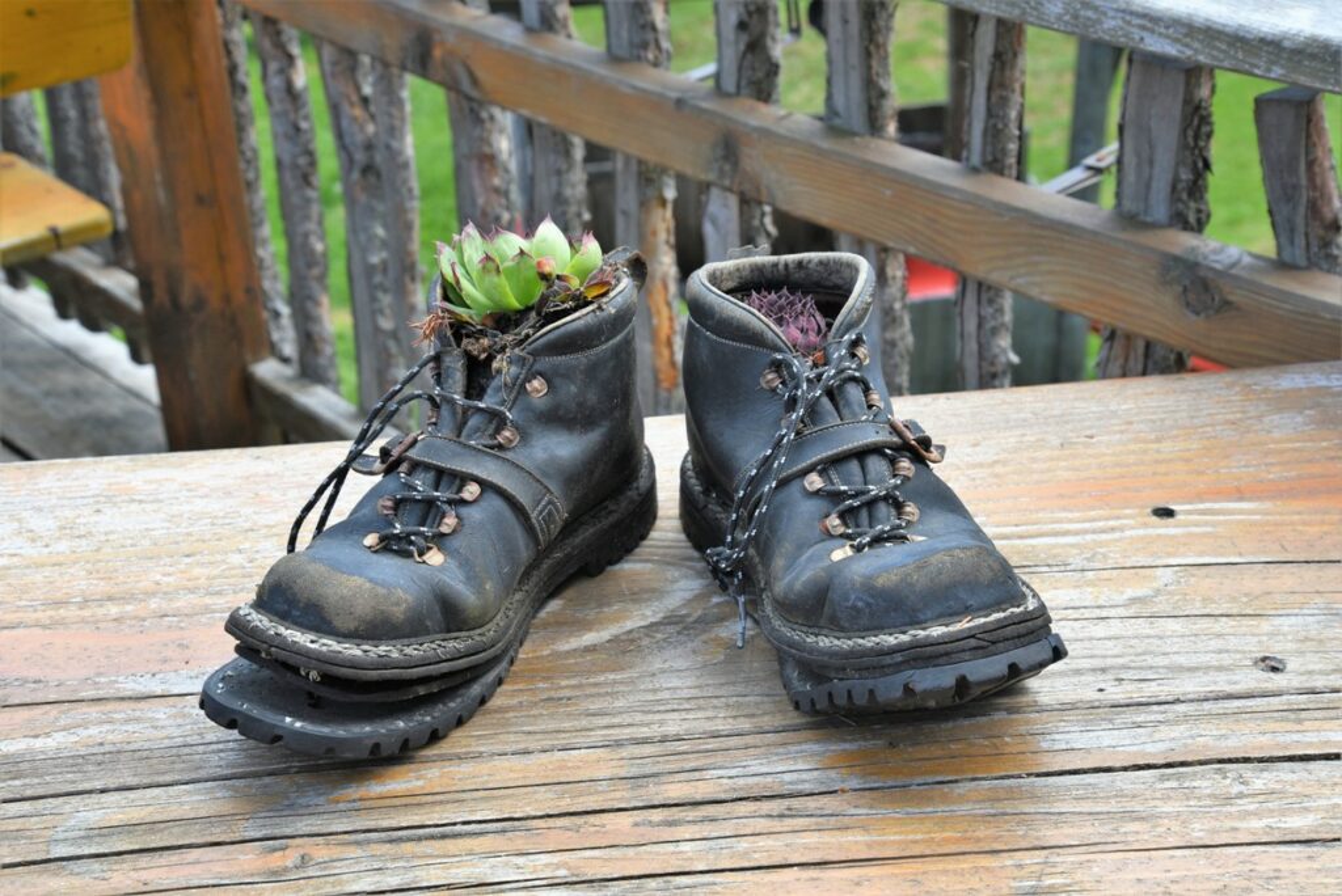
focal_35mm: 52
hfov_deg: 38.2
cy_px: 448
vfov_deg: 26.0
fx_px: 1939
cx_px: 671
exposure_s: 1/200
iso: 320
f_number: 8
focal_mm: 52
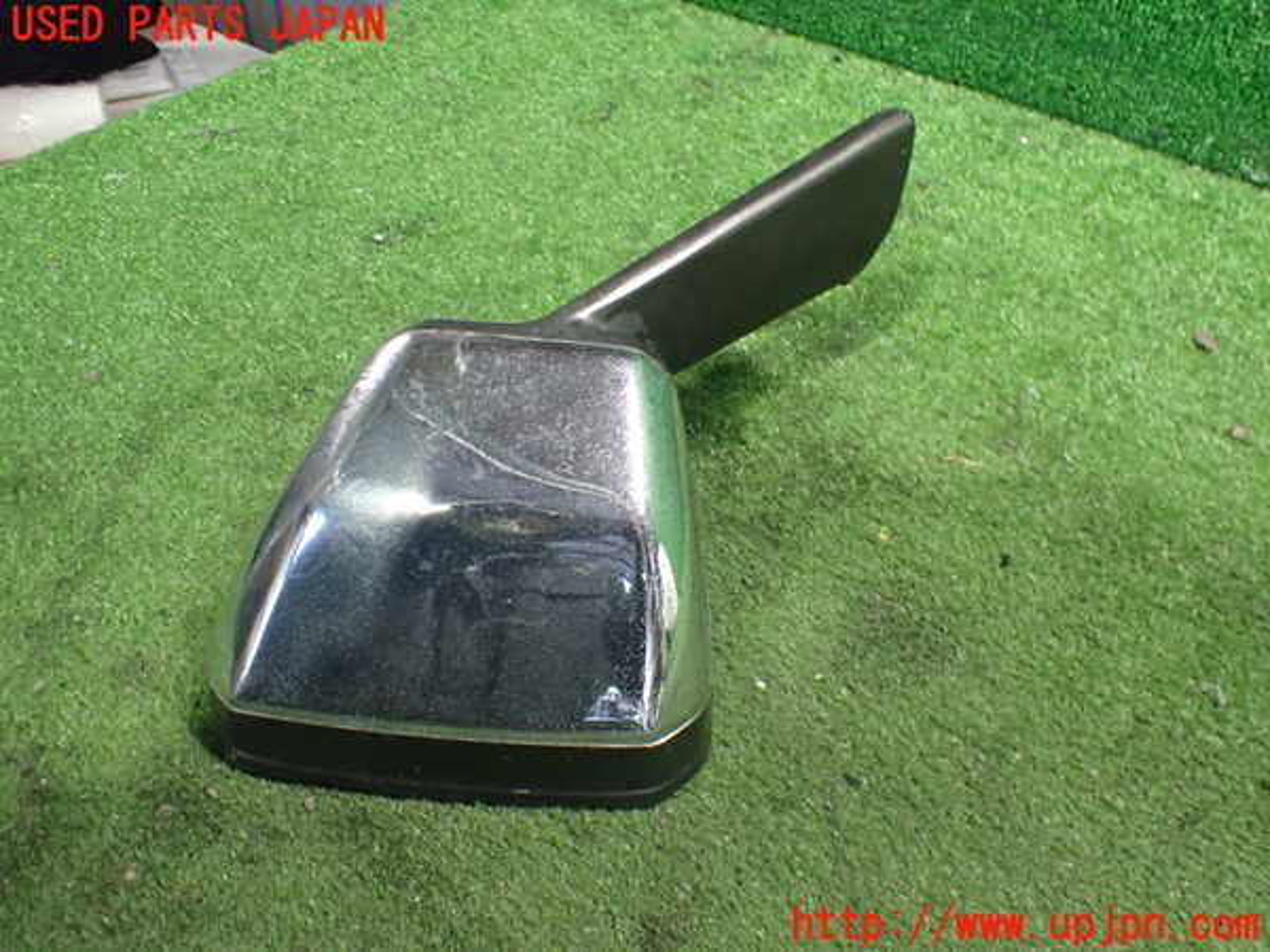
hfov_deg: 60.0
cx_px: 635
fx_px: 1101
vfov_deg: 46.8
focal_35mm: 30
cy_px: 476
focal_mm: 5.4
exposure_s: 1/40
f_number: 2.3
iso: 800
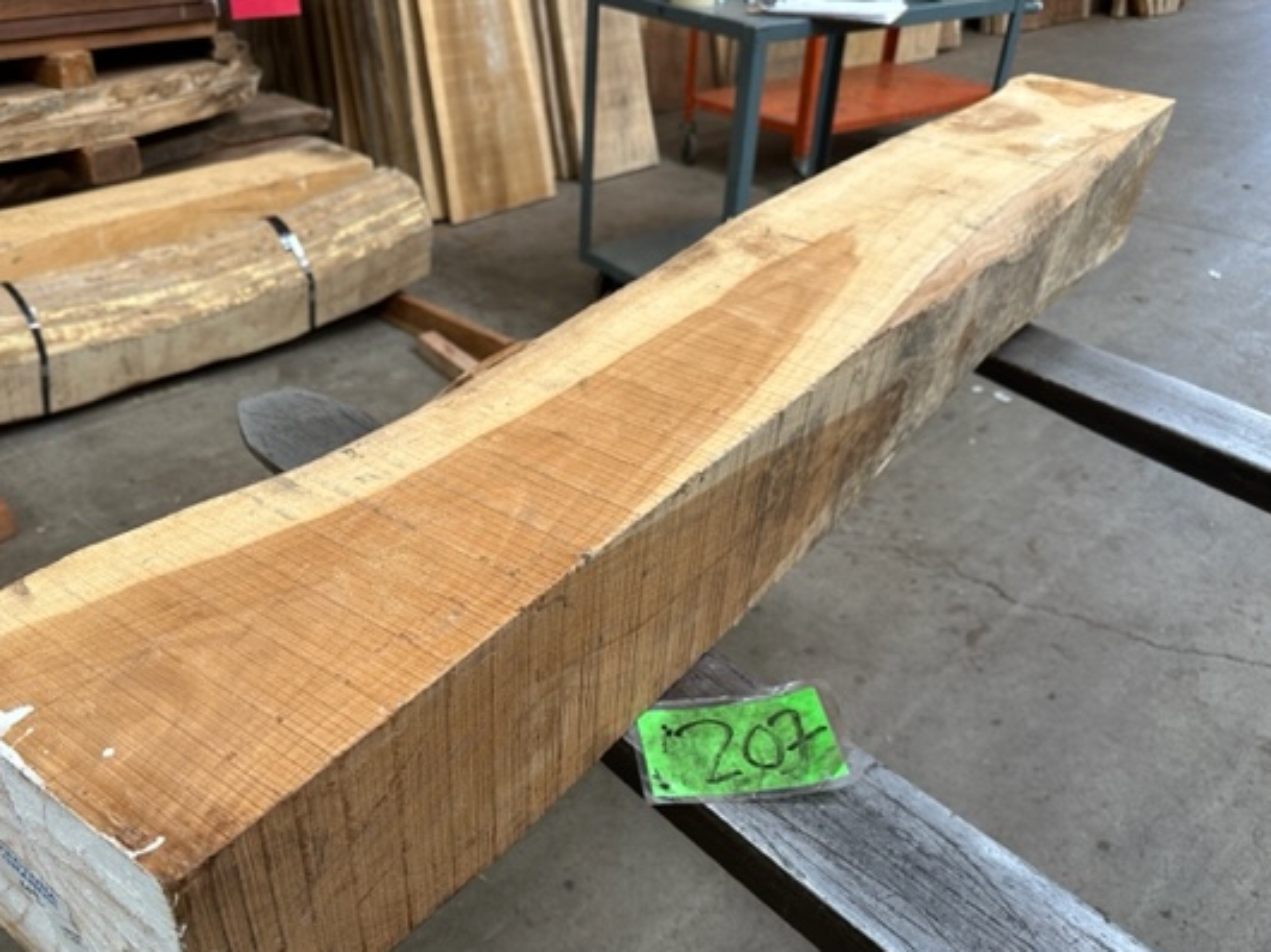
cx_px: 564
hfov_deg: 61.5
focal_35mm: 29
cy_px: 556
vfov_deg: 48.0
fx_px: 1064
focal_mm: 6.86
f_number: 1.78
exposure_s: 1/60
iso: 125
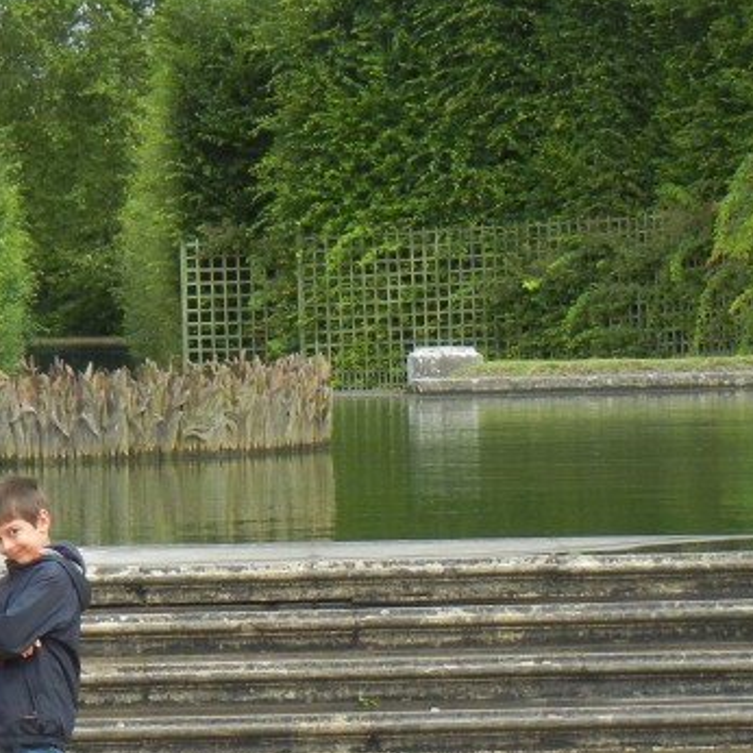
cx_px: -107
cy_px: 261
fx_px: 5734
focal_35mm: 233
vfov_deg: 7.5
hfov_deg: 7.5
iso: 160
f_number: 4.4
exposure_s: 1/383
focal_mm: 16
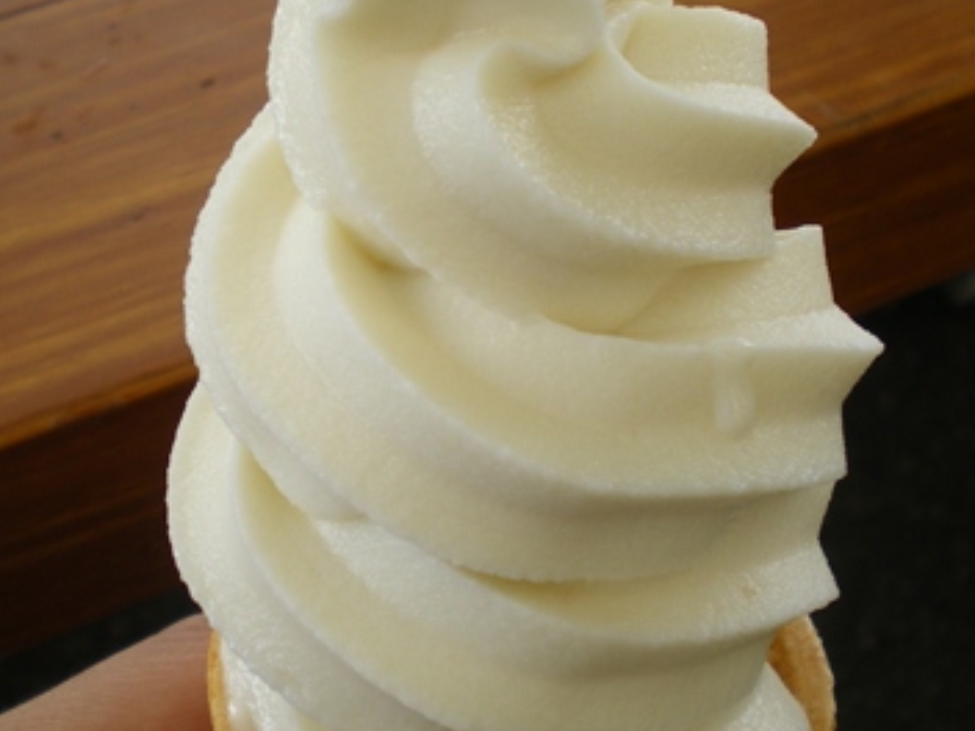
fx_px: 1943
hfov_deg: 28.1
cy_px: 258
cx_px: 440
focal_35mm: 69
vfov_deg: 21.2
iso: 64
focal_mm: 6.3
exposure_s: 1/100
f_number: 3.1
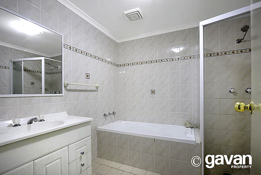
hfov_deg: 94.9
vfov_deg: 72.2
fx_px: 120
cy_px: 88
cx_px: 130
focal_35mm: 16
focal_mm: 11
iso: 100
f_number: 7.1
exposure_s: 1/1.6
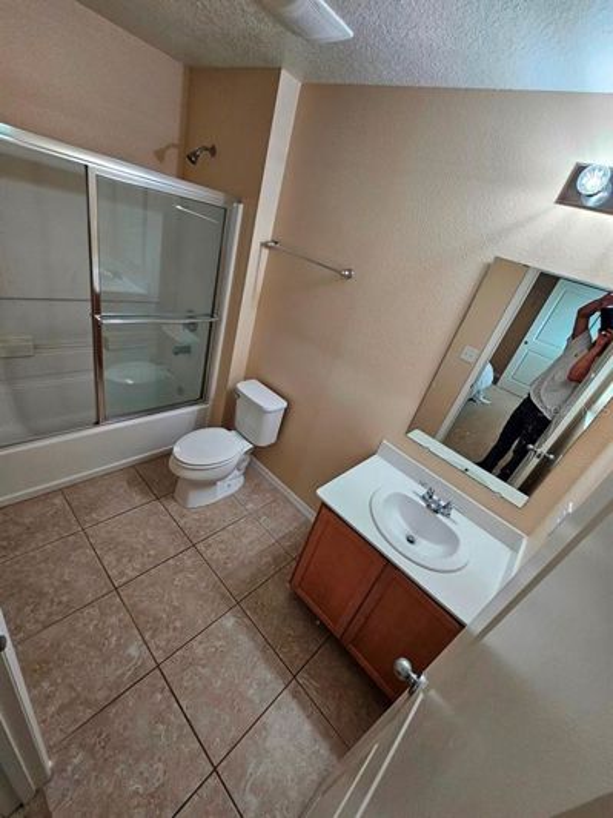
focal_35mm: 13
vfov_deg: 106.2
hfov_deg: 89.9
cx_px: 306
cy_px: 409
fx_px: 307
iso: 250
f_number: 2.2
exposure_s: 1/60
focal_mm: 2.2
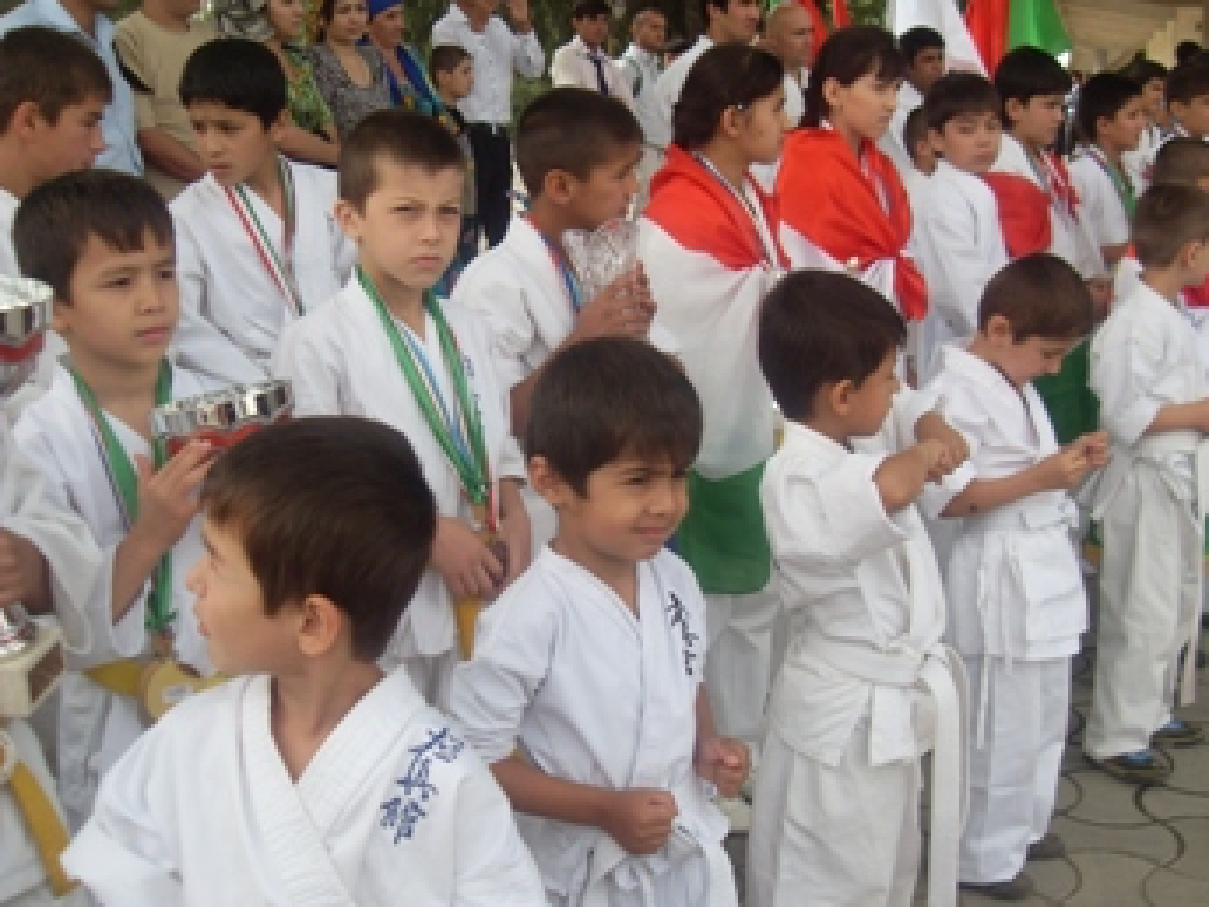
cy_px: 418
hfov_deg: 43.7
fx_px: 1502
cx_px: 699
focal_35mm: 43
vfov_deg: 33.6
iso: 80
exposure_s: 1/90
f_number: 7
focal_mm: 6.3
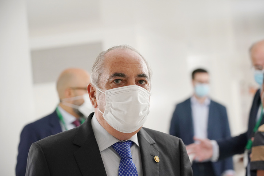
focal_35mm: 96
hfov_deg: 21.2
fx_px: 704
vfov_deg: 14.3
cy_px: 88
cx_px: 132
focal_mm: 96
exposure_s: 1/200
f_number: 4
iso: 3200
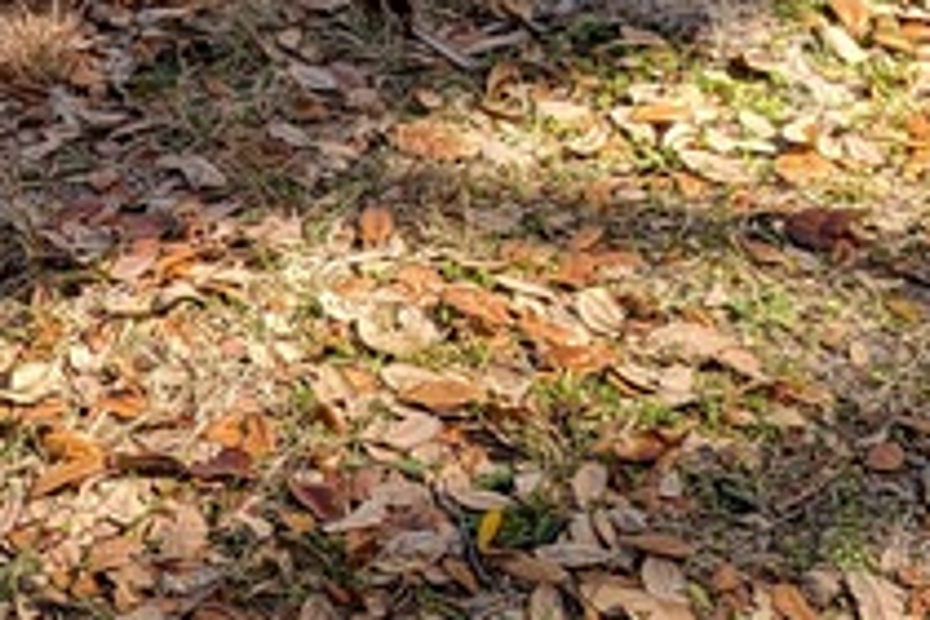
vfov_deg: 10.3
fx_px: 3281
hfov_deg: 15.0
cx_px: -445
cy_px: -452
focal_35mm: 127
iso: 40
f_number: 1.89
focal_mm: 5.43
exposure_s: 1/573
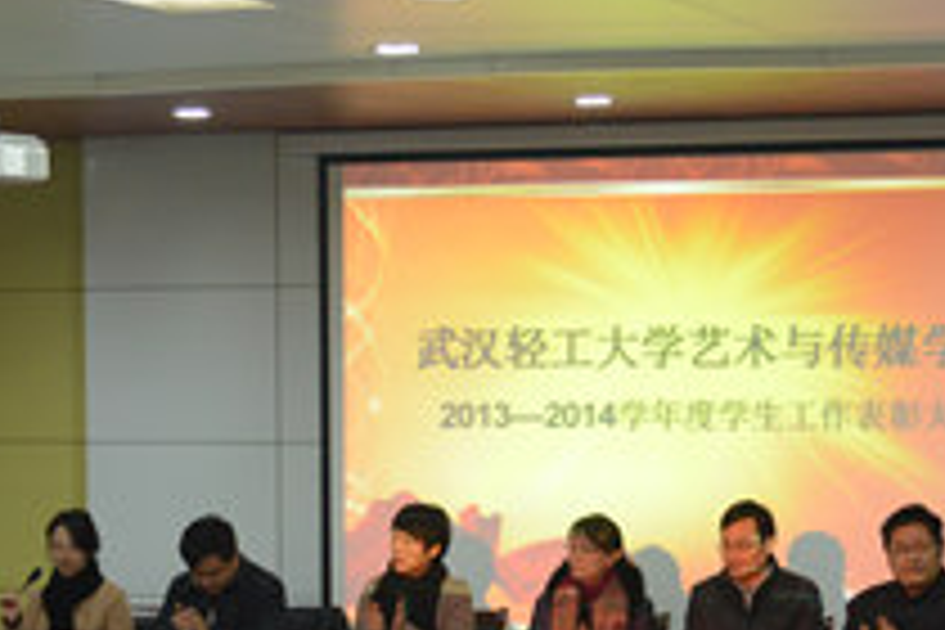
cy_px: 756
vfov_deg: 9.9
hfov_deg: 15.1
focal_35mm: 136
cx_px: 346
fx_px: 3570
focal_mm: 34
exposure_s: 1/20
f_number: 5
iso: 800
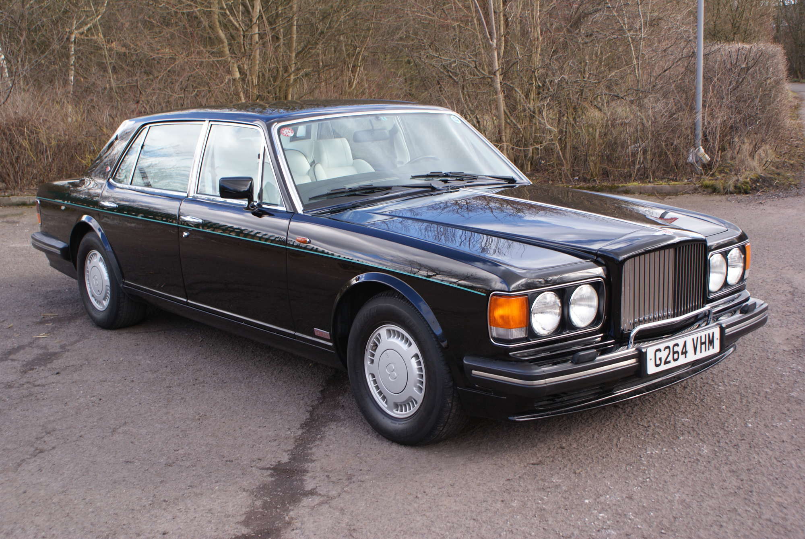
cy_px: 270
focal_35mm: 42
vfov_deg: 32.0
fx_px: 940
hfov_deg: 46.3
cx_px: 402
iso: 100
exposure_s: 1/80
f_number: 5.6
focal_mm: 28
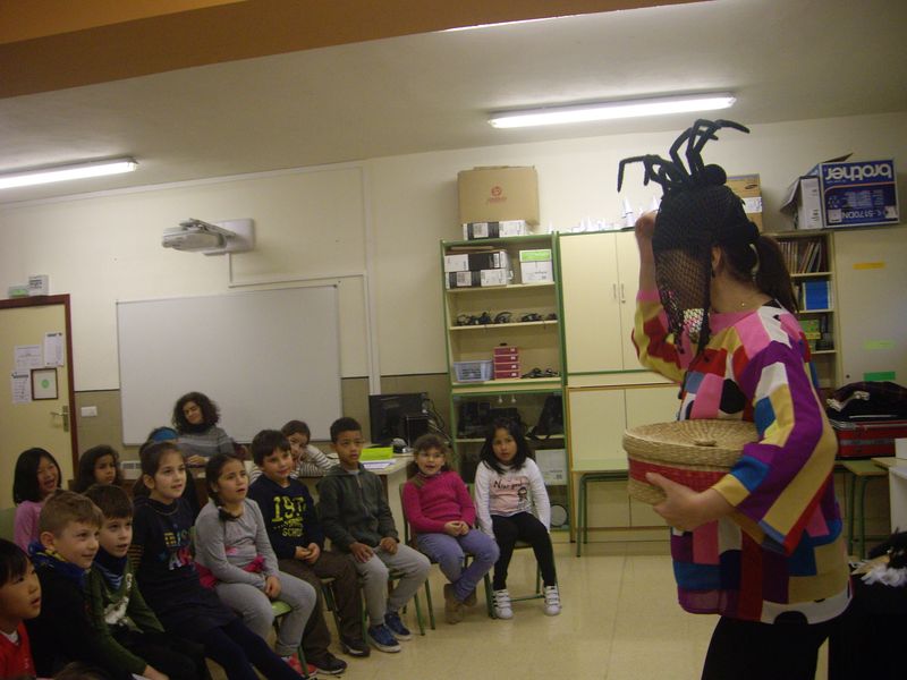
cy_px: 340
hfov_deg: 49.0
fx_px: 996
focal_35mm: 38
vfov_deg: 37.7
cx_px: 454
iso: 200
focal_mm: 6.2
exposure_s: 1/80
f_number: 2.7
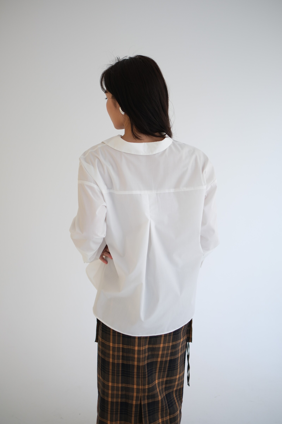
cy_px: 212
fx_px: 411
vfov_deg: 54.4
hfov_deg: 37.9
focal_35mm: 35
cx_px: 141
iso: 125
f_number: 1.4
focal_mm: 23
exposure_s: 1/125
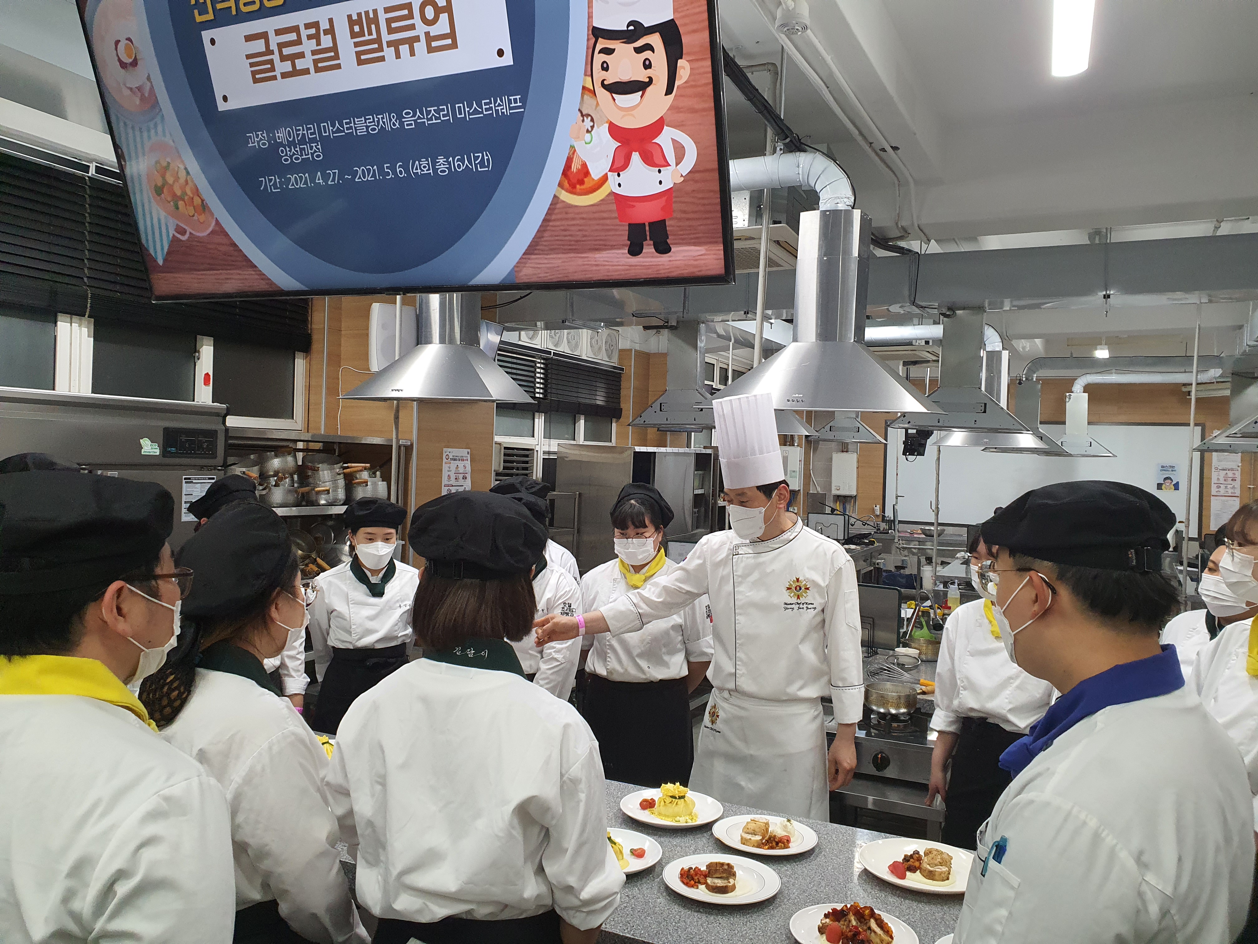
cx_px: 629
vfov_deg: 53.1
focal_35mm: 26
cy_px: 472
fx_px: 945
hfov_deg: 67.3
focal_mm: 4.3
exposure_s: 1/120
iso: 250
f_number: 2.4
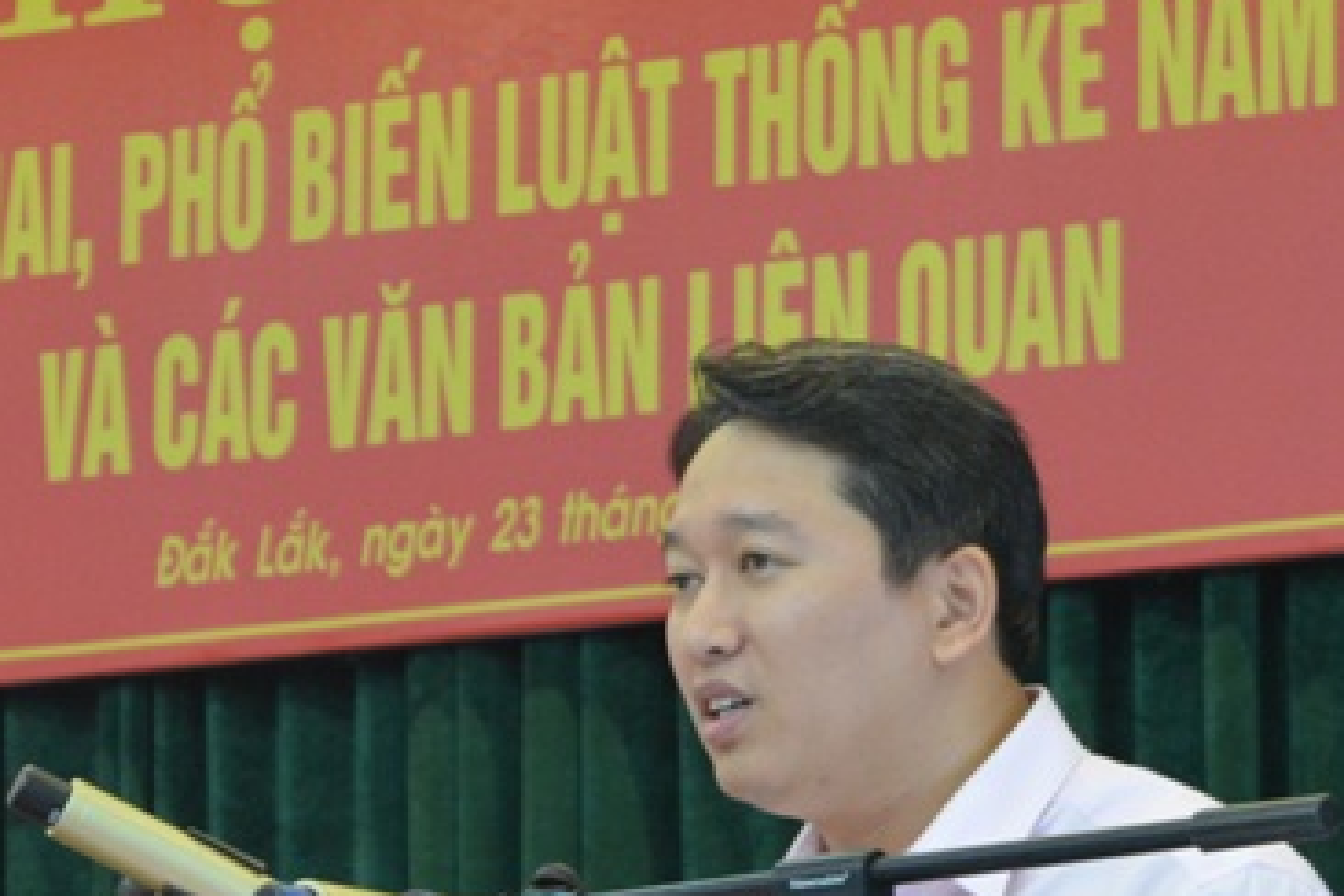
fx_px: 6460
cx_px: 448
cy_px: 621
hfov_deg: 11.9
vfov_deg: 7.9
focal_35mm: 173
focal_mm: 55
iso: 1600
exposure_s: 1/15
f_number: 5.6
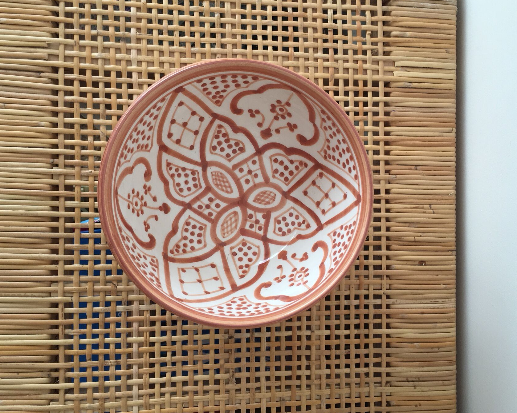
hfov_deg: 52.7
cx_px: 285
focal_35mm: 34
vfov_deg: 43.4
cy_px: 199
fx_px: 520
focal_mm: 4.15
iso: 40
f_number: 2.2
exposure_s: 1/100
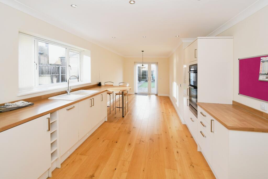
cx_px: 134
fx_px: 112
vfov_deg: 77.3
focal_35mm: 15
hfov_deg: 100.4
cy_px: 90
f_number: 7.1
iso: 800
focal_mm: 10
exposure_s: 1/80
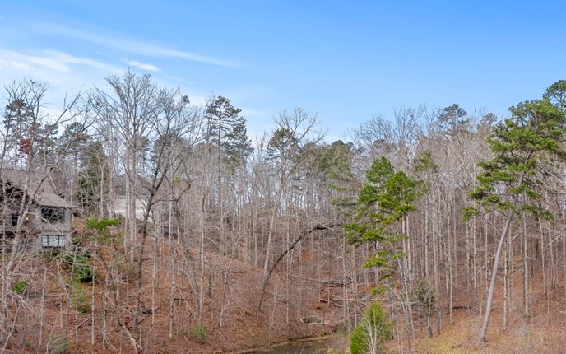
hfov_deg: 43.1
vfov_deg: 28.1
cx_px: 419
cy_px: 271
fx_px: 694
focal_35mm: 45
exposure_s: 1/320
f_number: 2.8
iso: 100
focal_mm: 10.26
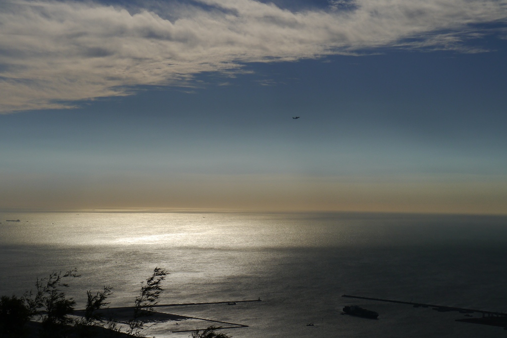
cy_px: 171
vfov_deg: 15.5
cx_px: 252
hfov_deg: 23.1
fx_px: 1239
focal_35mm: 88
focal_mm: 42
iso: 160
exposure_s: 1/640
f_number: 13
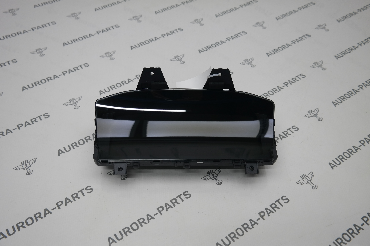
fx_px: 339
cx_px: 185
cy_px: 123
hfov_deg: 57.2
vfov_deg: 40.0
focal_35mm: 33
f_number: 4
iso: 160
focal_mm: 22
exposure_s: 1/80
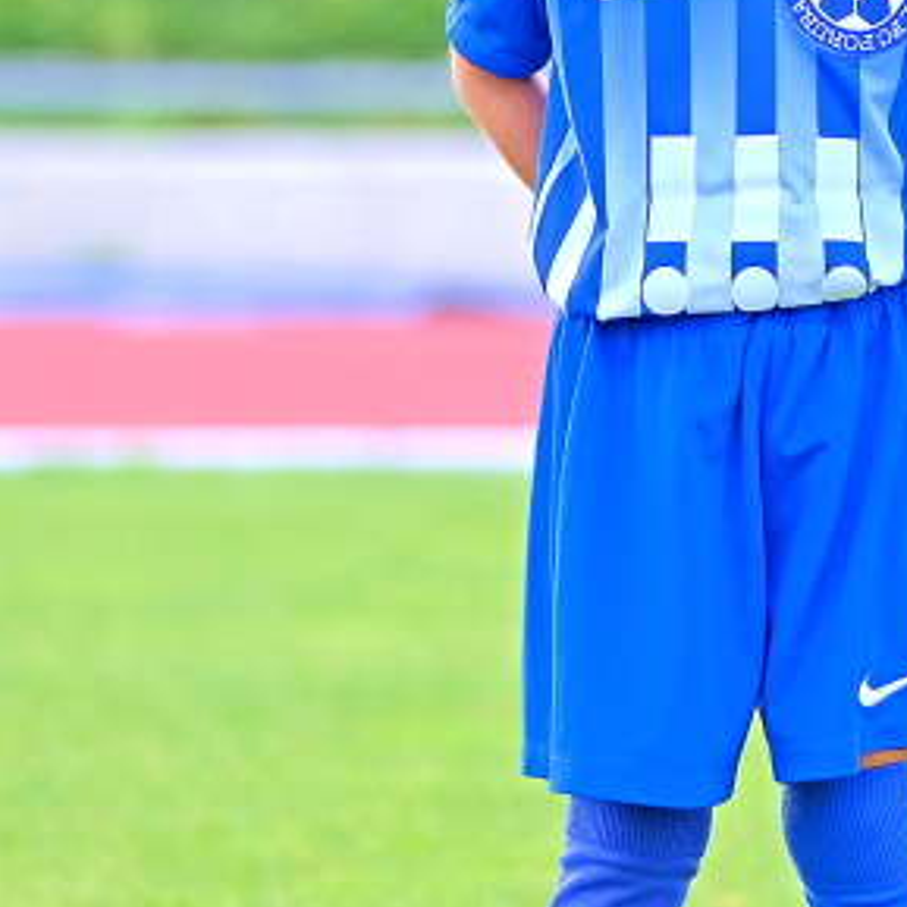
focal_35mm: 369
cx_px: 727
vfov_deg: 4.7
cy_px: 350
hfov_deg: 4.7
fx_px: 10939
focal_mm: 119.2
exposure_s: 1/340
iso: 320
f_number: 2.8
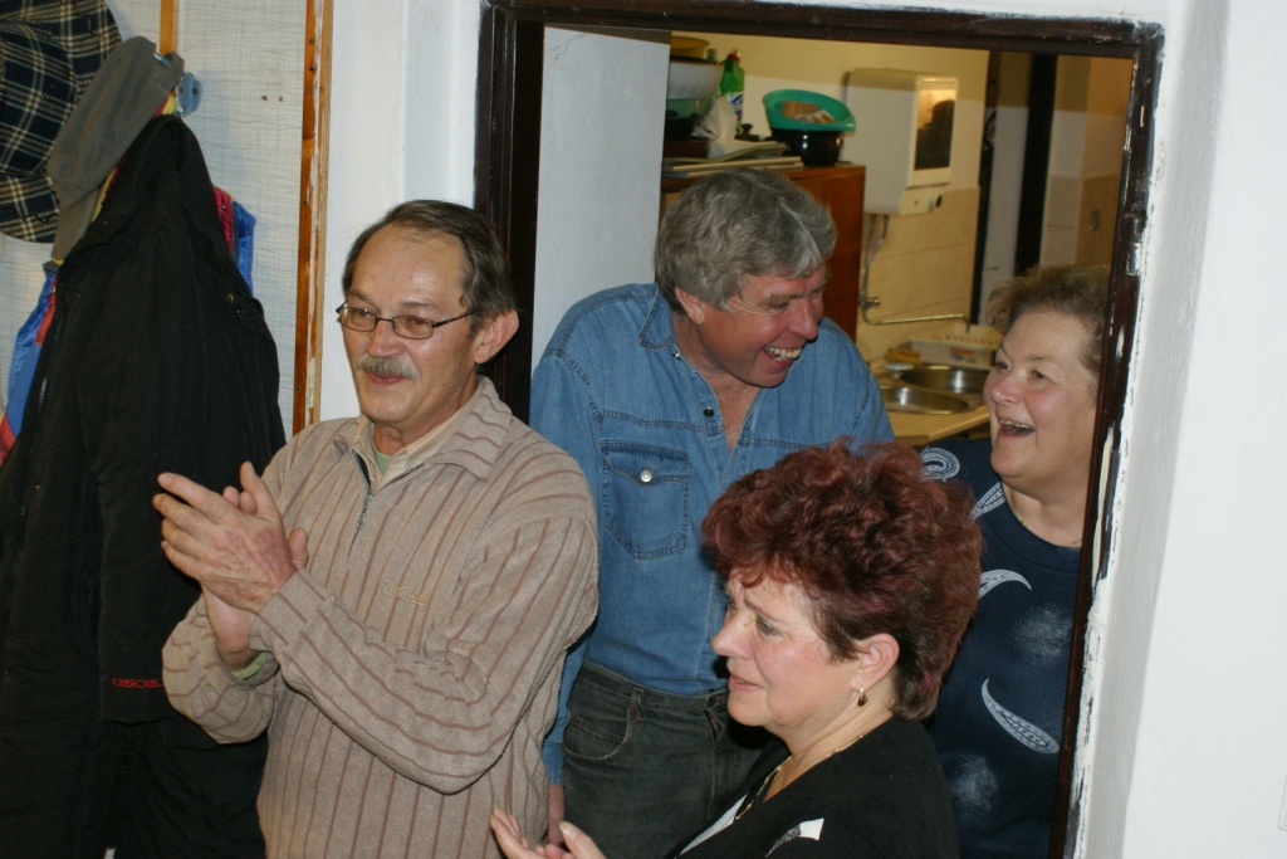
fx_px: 1877
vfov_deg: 25.8
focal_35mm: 52
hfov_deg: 37.8
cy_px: 430
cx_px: 644
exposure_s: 1/60
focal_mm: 35
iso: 400
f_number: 5.6
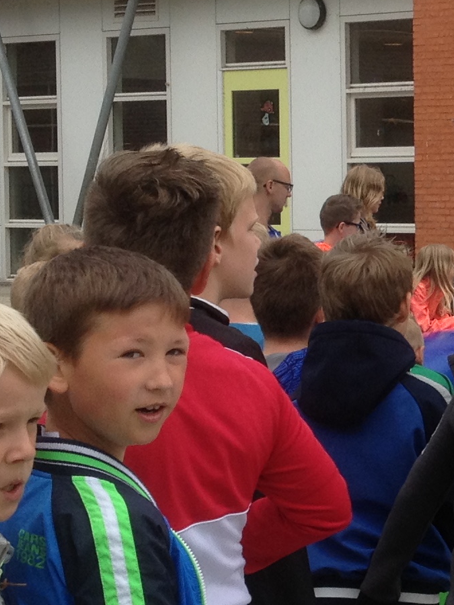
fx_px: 2221
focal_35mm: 127
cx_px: 649
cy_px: 308
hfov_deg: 11.3
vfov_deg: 15.5
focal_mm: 4.28
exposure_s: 1/665
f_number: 2.4
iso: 50
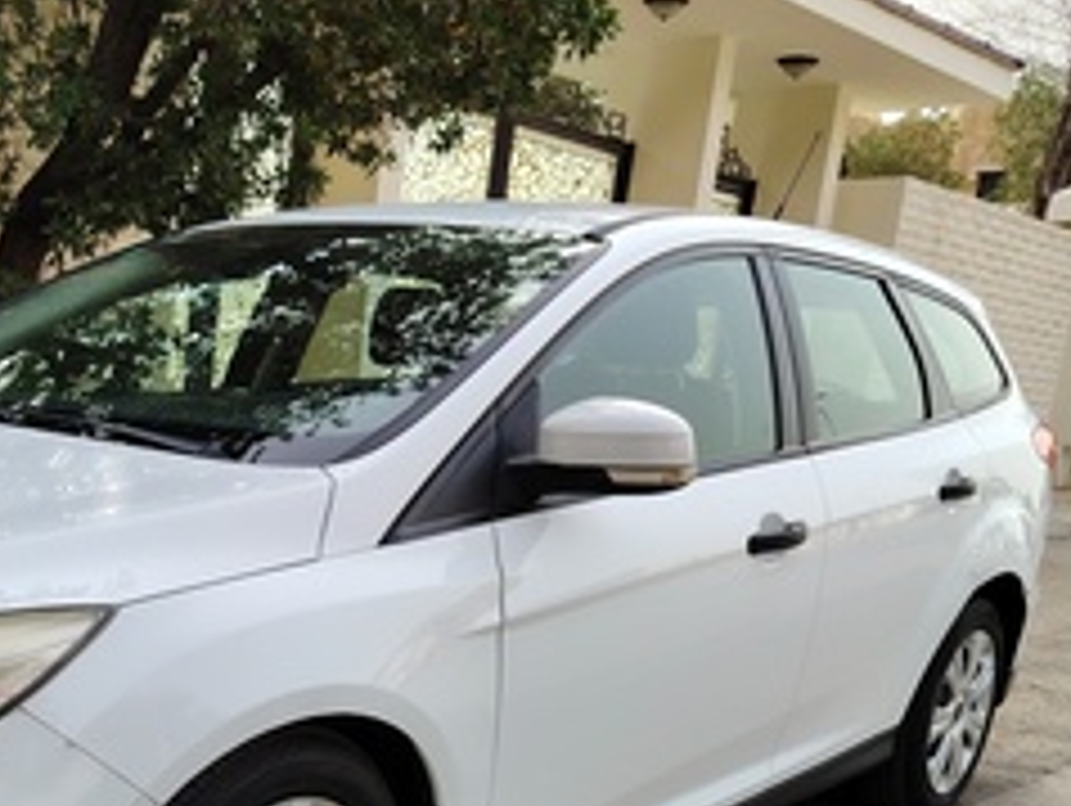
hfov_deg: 39.2
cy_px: 709
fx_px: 1425
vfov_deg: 30.3
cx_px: 178
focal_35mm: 46
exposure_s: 1/350
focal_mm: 5.25
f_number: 1.75
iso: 100
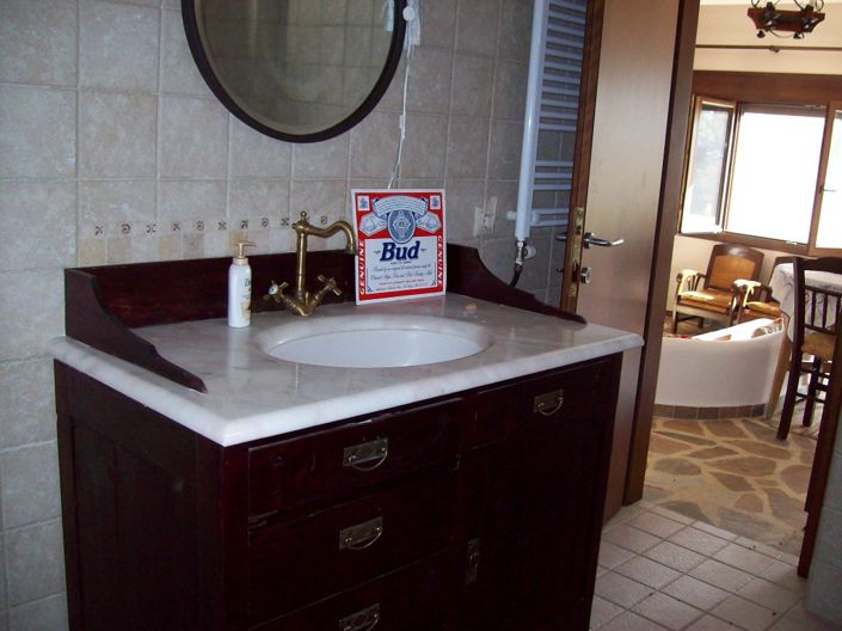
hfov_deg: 51.4
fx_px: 875
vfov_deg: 39.6
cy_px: 316
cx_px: 421
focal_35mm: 36
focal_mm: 6
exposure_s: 1/64
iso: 200
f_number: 2.7
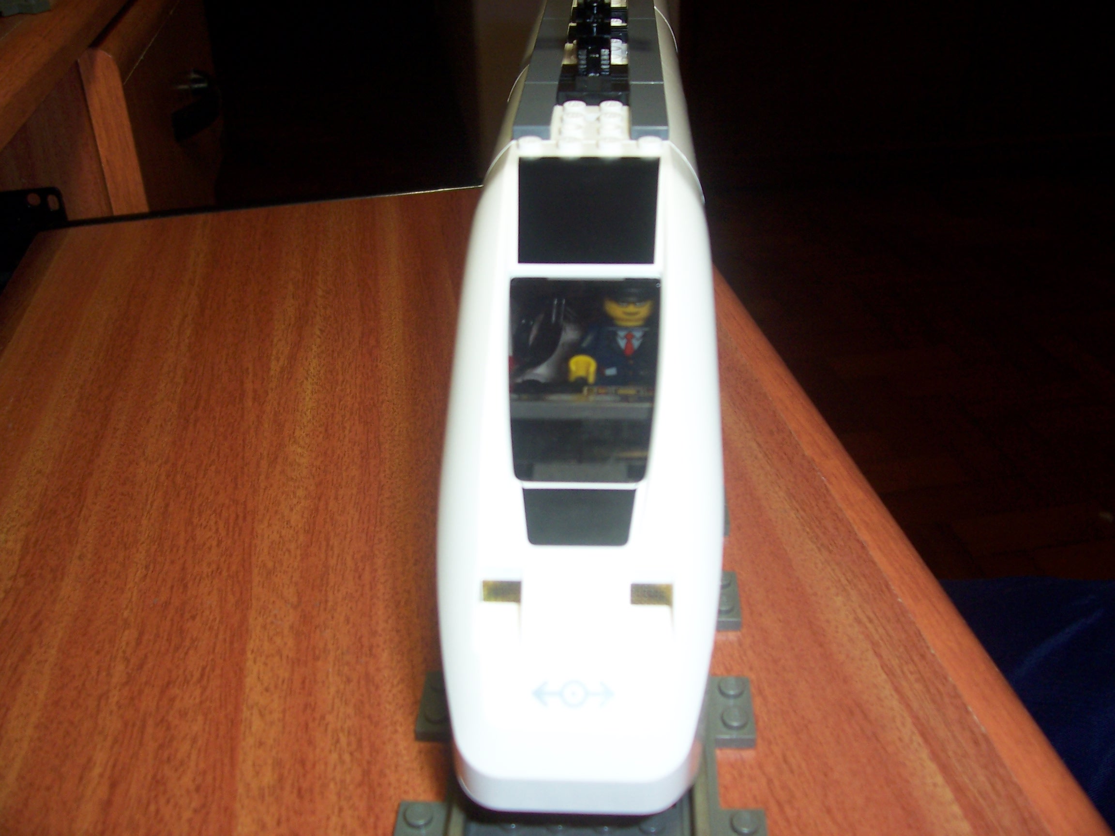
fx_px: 1095
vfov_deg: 41.8
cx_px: 558
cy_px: 418
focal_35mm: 34
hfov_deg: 54.0
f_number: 2.7
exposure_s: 1/60
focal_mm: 5.6
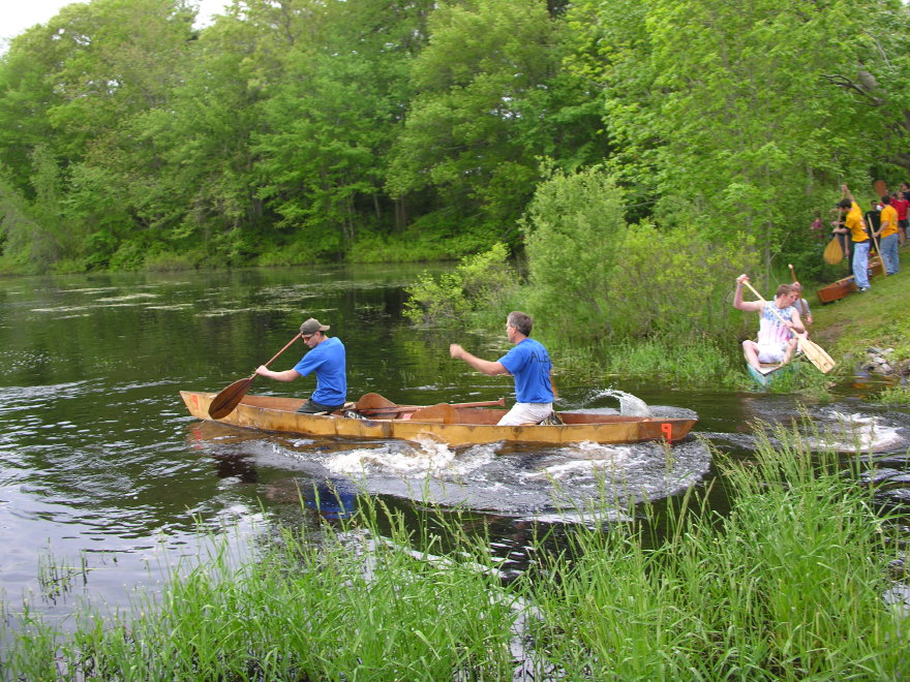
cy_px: 341
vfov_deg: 40.7
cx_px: 455
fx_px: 920
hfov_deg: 52.6
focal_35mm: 35
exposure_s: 1/125
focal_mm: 8.9
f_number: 2.8
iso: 50
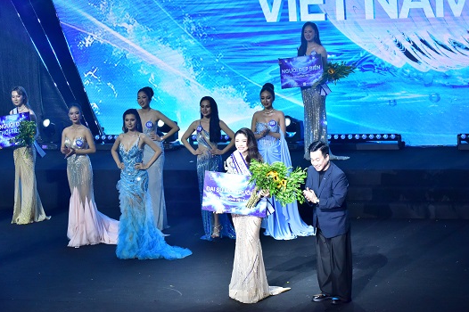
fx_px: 1784
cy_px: 152
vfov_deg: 10.0
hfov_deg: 15.0
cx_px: 245
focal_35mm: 137
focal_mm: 120
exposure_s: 1/320
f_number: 9
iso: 3200
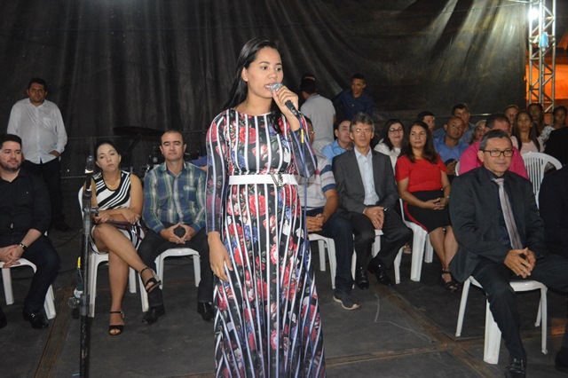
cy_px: 189
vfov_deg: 34.2
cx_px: 284
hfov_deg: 49.6
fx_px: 615
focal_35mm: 39
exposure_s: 1/60
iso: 3200
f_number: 4
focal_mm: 26
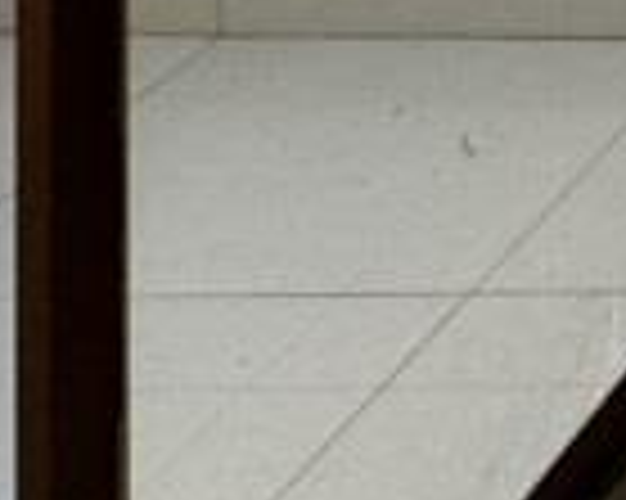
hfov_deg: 10.9
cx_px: 1946
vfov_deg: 9.7
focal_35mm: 101
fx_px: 1870
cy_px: -1176
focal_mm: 2.22
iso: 80
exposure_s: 1/99
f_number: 2.2
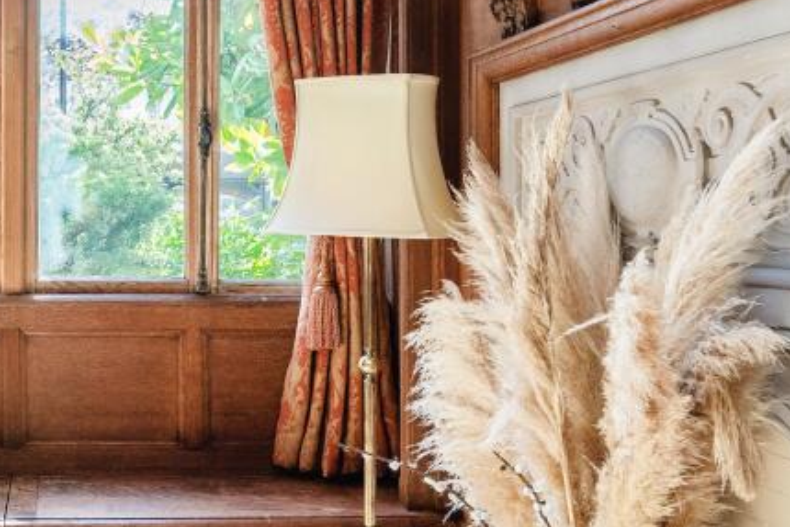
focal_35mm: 51
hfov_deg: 36.3
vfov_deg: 26.4
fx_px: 1124
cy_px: 217
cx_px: 77
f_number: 7.1
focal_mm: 21.5
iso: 1250
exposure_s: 1/160
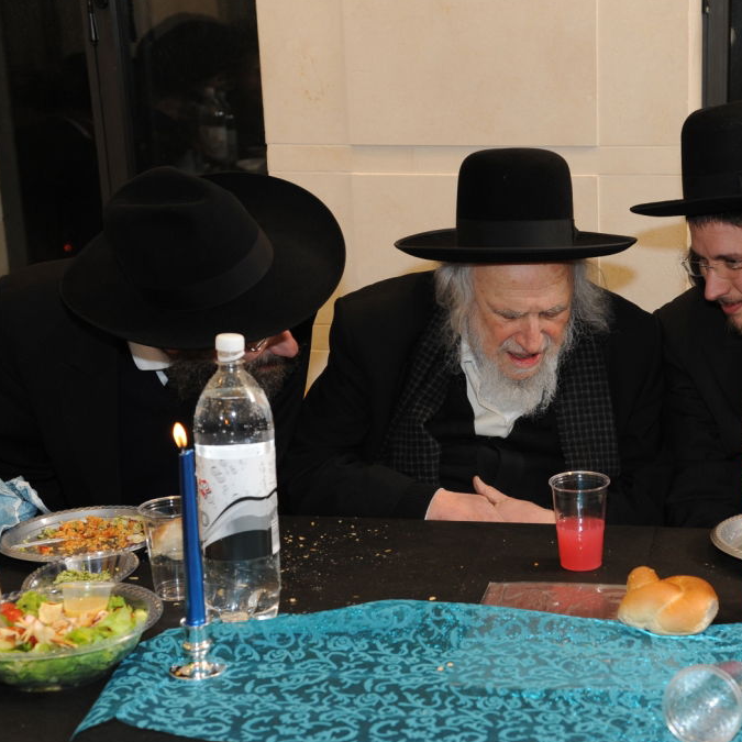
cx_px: 539
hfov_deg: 25.5
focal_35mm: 67
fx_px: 1625
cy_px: 368
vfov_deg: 25.7
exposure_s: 1/125
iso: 640
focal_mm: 52
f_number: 5.6
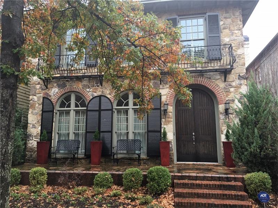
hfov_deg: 61.7
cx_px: 139
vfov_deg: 48.2
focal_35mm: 29
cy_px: 104
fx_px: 233
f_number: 2.2
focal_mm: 4.15
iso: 32
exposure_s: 1/30
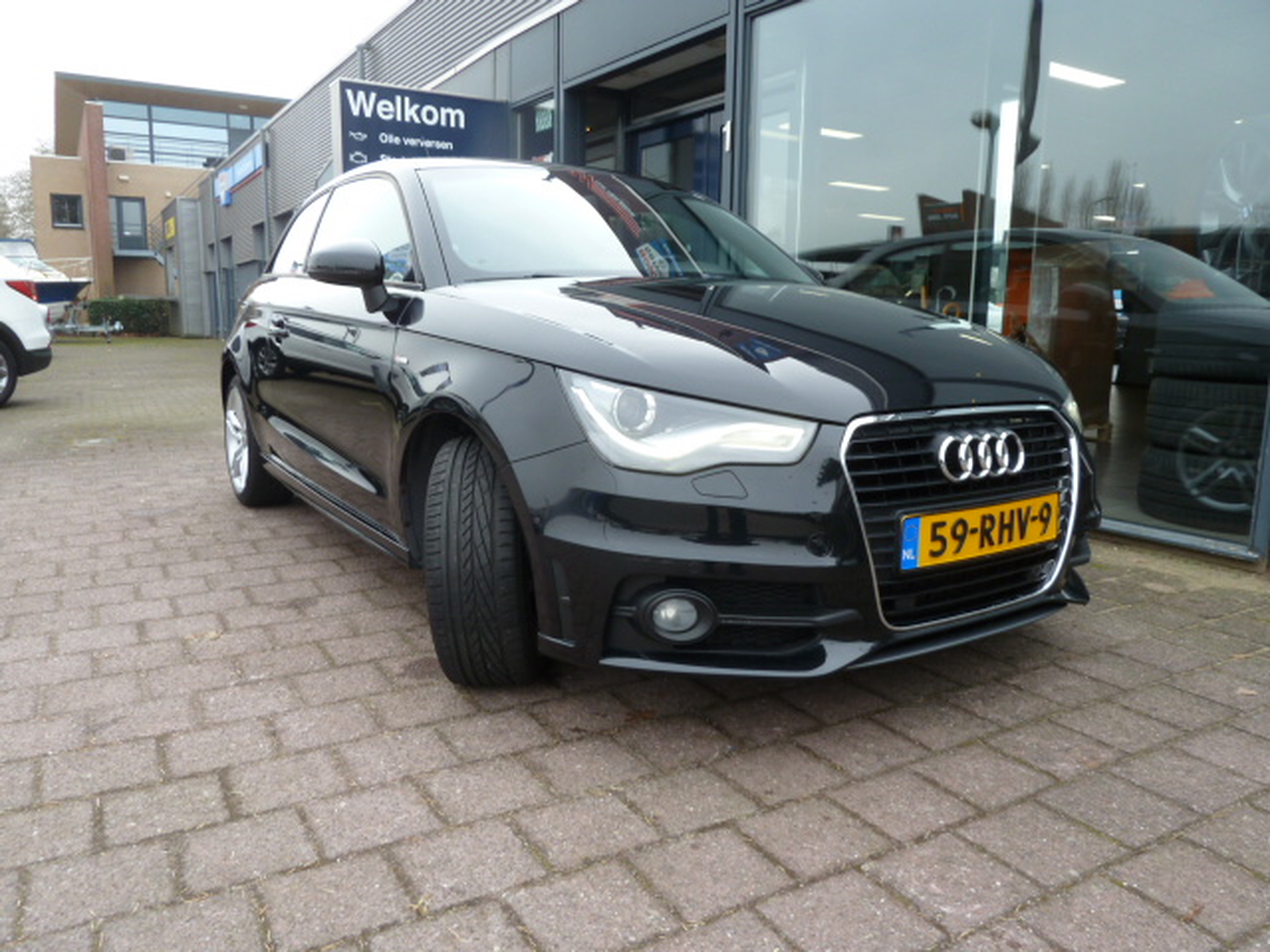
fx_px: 917
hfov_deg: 69.4
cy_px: 476
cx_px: 635
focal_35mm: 25
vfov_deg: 54.9
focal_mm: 4.1
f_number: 3.3
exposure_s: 1/50
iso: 80
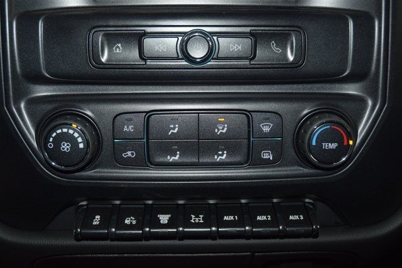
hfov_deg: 45.0
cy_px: 134
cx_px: 201
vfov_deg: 30.9
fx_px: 486
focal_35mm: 44
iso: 500
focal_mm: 29
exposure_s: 1/40
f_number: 3.8
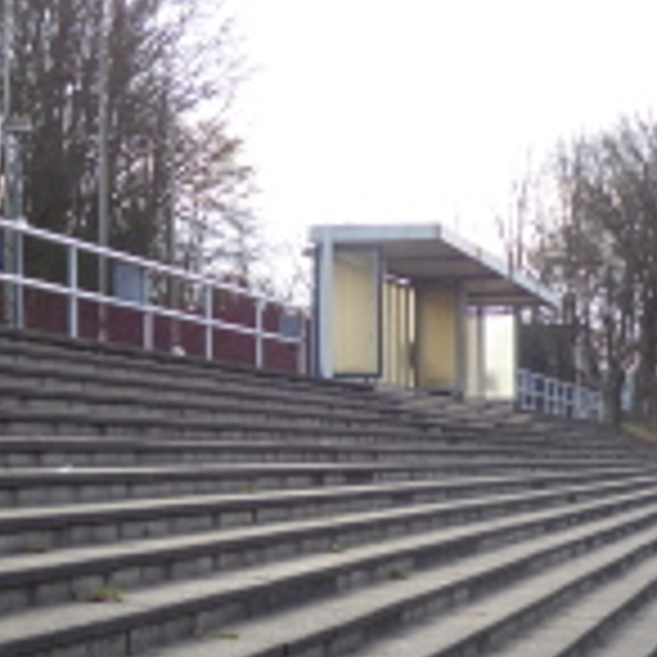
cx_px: 189
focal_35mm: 101
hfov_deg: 17.2
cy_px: 558
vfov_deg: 17.0
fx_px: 2169
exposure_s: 1/125
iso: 80
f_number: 3.7
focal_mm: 6.7
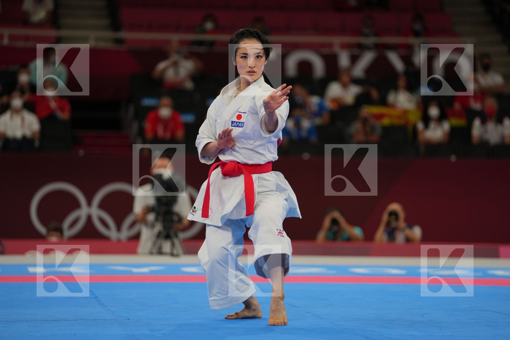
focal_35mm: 170
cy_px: 170
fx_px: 2408
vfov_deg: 8.1
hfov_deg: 12.1
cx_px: 255
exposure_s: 1/500
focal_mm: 170
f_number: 2.8
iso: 200
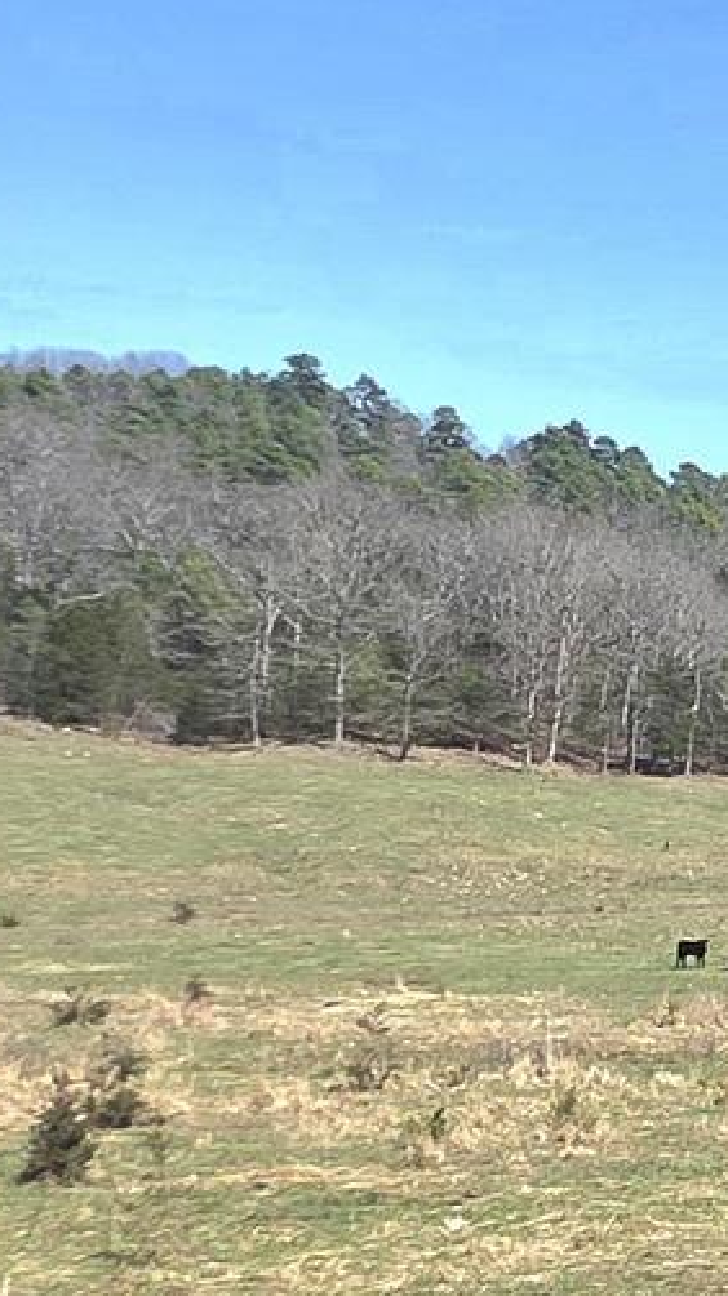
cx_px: 1453
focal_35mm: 65
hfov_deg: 15.1
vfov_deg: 32.4
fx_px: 2233
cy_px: 653
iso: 50
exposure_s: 1/2500
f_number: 2.2
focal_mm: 2.2
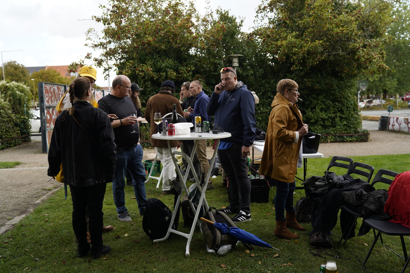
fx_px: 399
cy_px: 136
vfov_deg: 37.9
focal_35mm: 35
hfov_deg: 54.4
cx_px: 205
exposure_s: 1/320
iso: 100
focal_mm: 35
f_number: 3.2
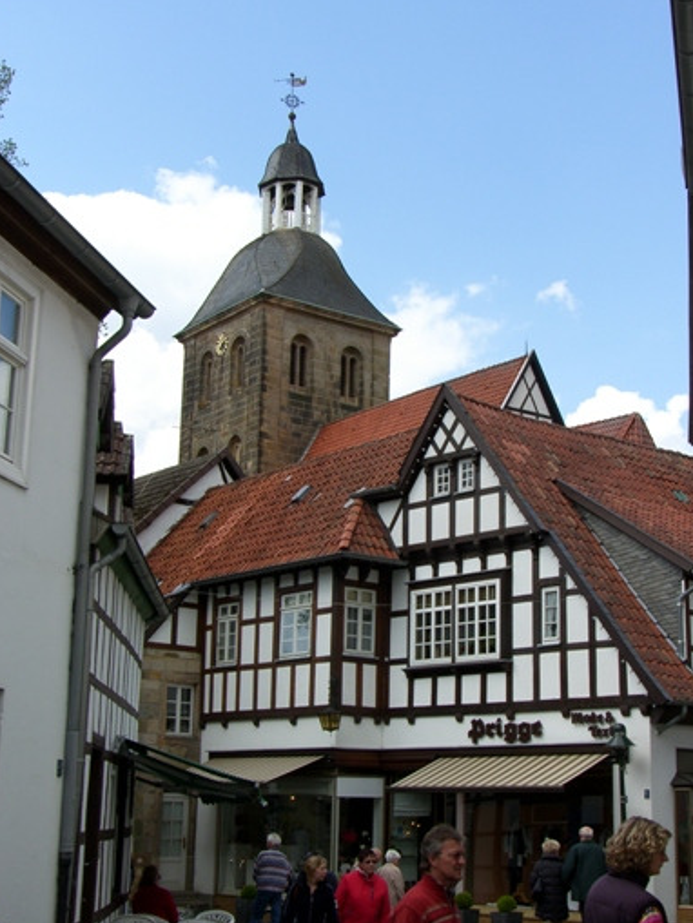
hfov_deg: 27.5
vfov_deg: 36.2
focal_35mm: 53
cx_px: 390
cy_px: 482
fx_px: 1414
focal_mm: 11.5
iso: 50
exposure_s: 1/250
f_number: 6.3
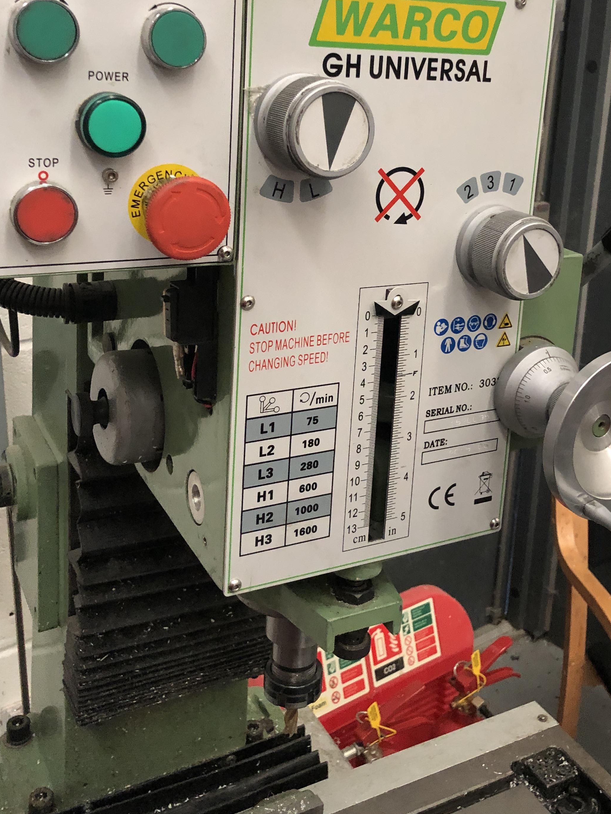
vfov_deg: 45.0
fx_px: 965
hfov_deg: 35.0
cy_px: 258
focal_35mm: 41
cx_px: 370
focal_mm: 4
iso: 100
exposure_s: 1/14
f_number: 1.8
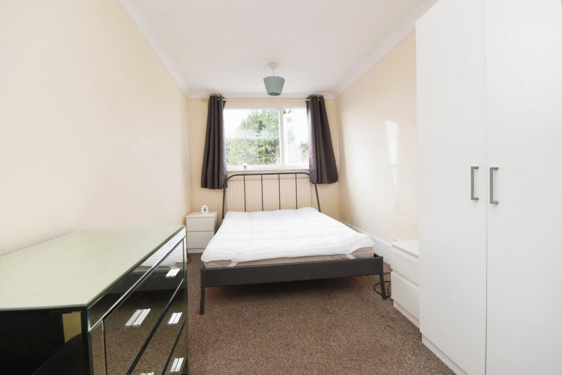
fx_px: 234
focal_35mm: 15
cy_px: 188
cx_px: 281
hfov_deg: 100.4
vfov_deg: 77.3
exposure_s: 1/60
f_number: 8
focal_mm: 10
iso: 800
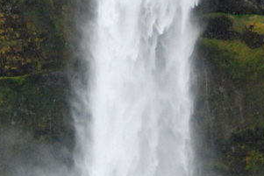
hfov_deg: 3.9
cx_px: 46
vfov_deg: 2.6
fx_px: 3837
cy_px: -158
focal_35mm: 523
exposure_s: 1/500
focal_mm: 82
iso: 1600
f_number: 5.3
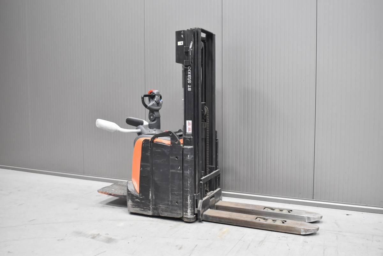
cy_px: 128
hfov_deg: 55.1
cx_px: 192
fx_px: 367
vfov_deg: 38.4
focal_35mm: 34
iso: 1600
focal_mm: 23
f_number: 4.5
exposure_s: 1/30
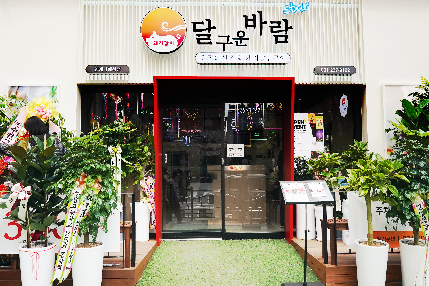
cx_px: 214
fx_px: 357
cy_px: 143
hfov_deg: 61.9
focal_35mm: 30
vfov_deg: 43.6
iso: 1600
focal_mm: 20
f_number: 6.3
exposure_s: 1/1600
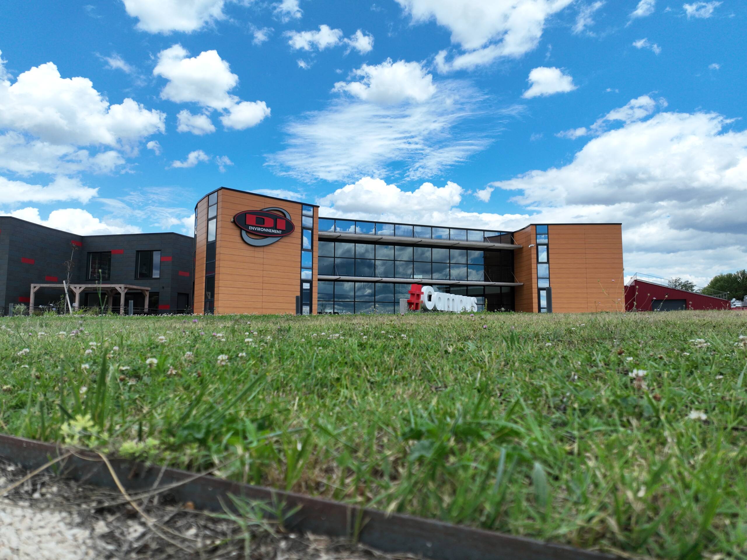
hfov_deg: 71.6
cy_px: 280
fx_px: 518
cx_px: 374
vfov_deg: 56.8
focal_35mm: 24
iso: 200
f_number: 2.8
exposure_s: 1/2500
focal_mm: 12.29
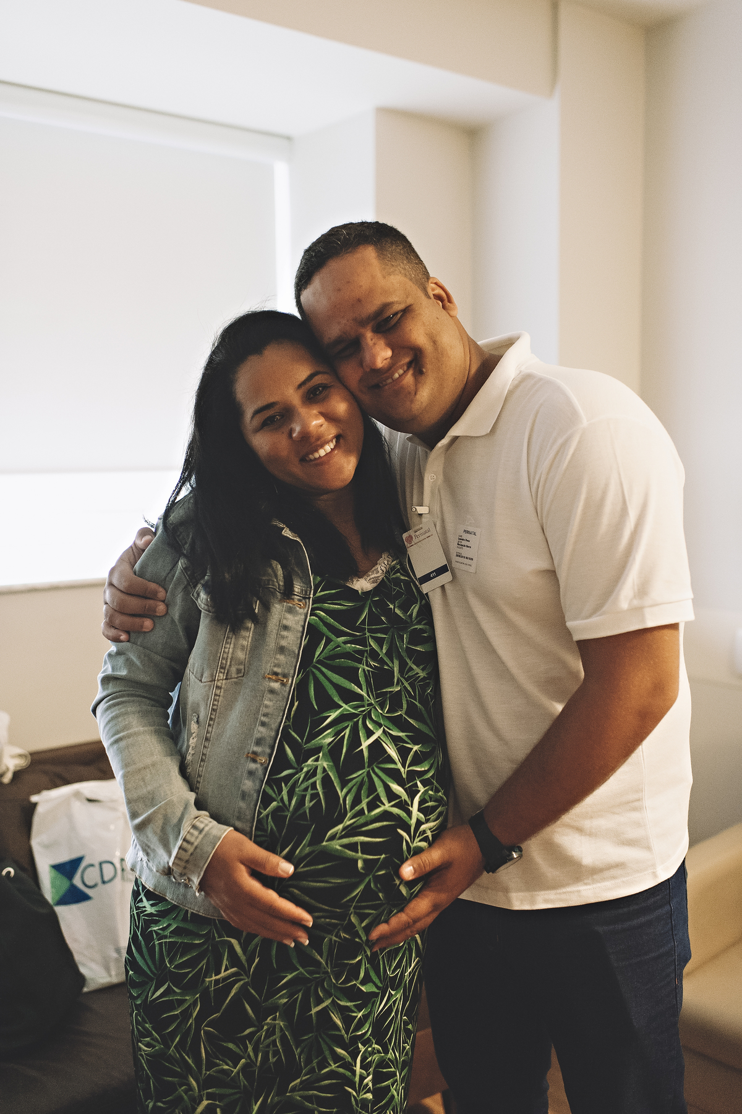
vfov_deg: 54.5
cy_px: 557
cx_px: 371
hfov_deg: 37.8
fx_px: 1083
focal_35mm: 35
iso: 2500
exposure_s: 1/125
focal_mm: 35
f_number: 2.2
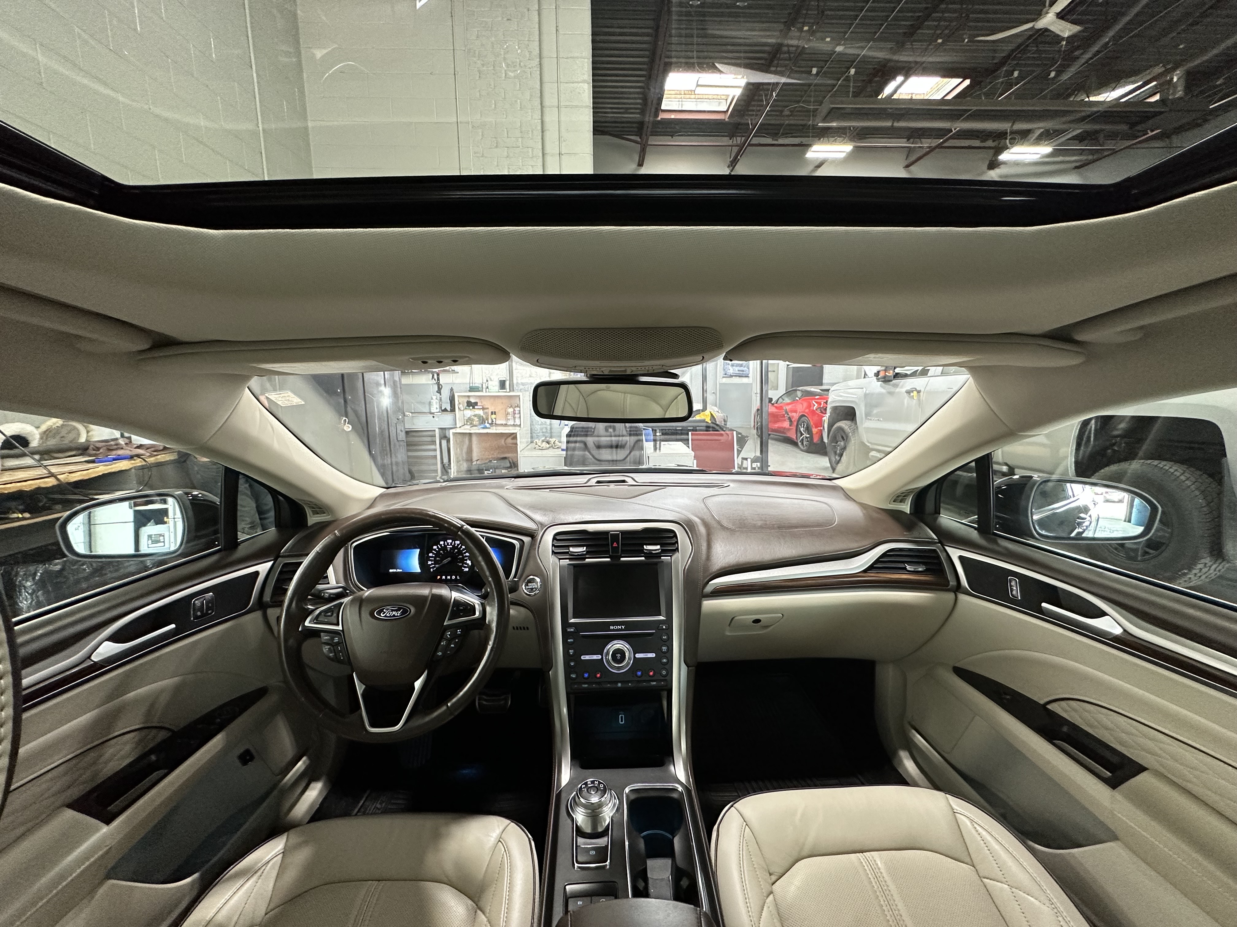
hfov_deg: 102.1
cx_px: 618
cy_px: 464
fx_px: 500
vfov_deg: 85.7
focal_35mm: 14
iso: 250
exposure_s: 1/60
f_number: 2.2
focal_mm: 2.22
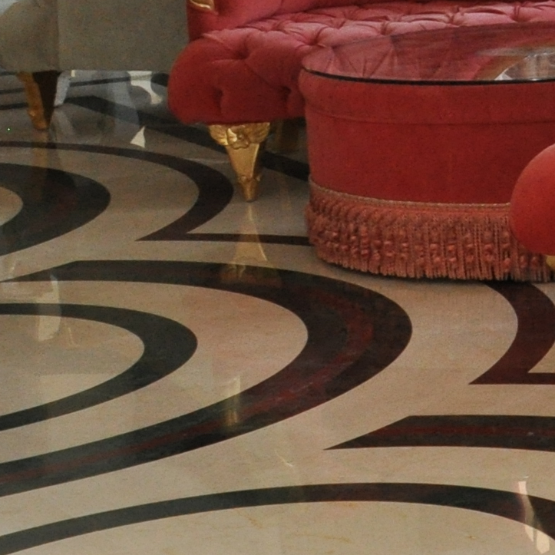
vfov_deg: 12.7
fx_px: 2467
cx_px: 1587
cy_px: 5
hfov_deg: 10.1
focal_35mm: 136
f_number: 9
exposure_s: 1/200
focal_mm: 18
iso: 800
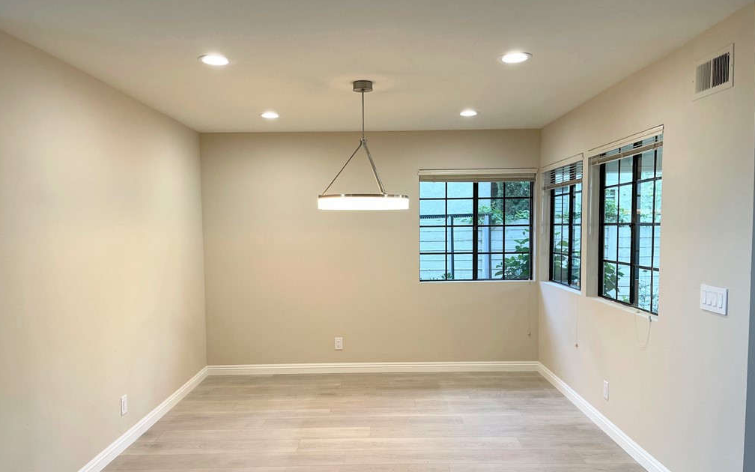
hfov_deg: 66.5
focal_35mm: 28
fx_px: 576
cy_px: 268
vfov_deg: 44.4
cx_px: 376
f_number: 1.6
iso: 100
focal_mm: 5.1
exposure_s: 1/120
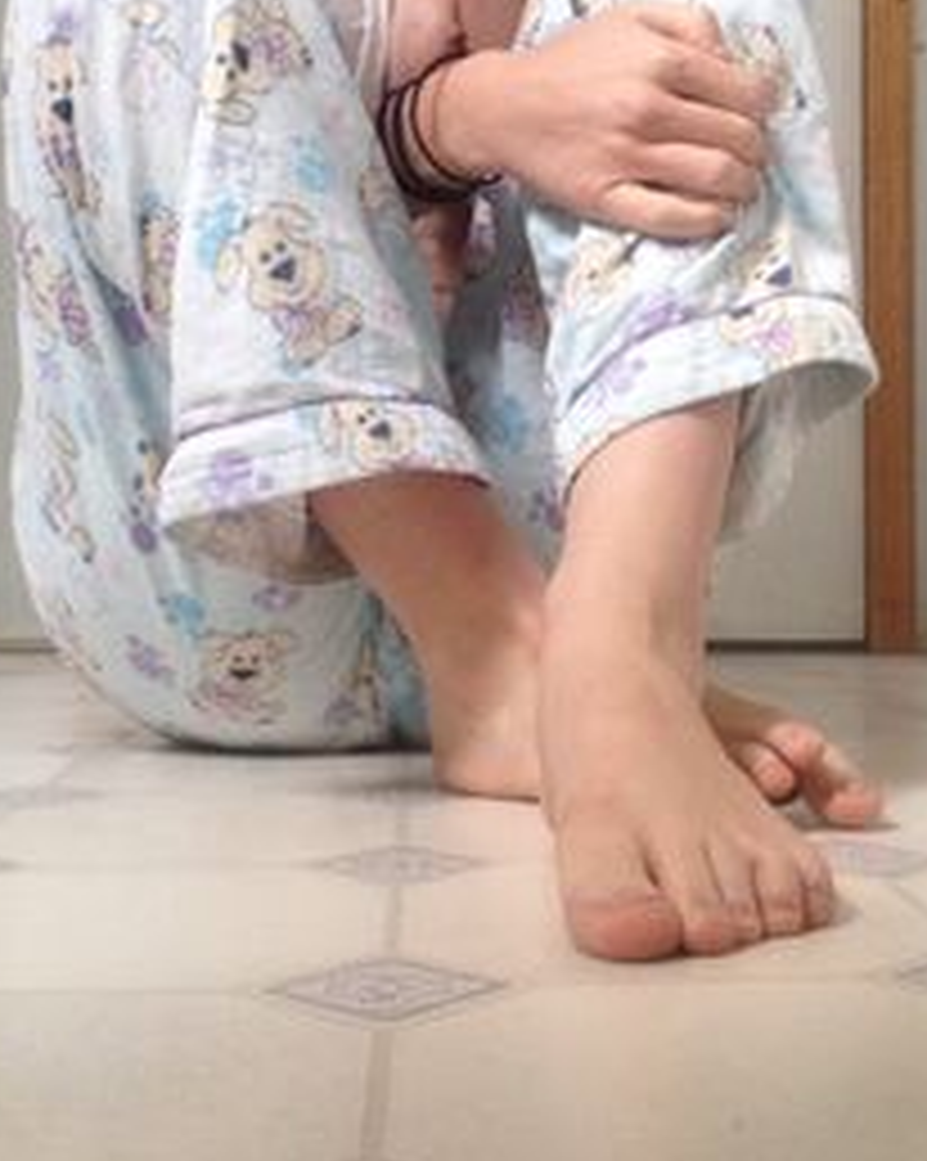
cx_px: 531
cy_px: 418
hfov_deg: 28.5
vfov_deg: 35.1
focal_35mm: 53
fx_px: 1820
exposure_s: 1/30
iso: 40
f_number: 2.4
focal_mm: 2.18
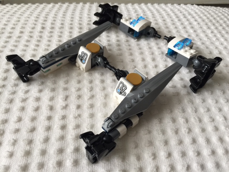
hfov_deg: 61.7
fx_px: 192
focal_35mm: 29
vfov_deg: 48.2
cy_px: 86
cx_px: 114
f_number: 2.2
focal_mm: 4.15
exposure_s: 1/40
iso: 40
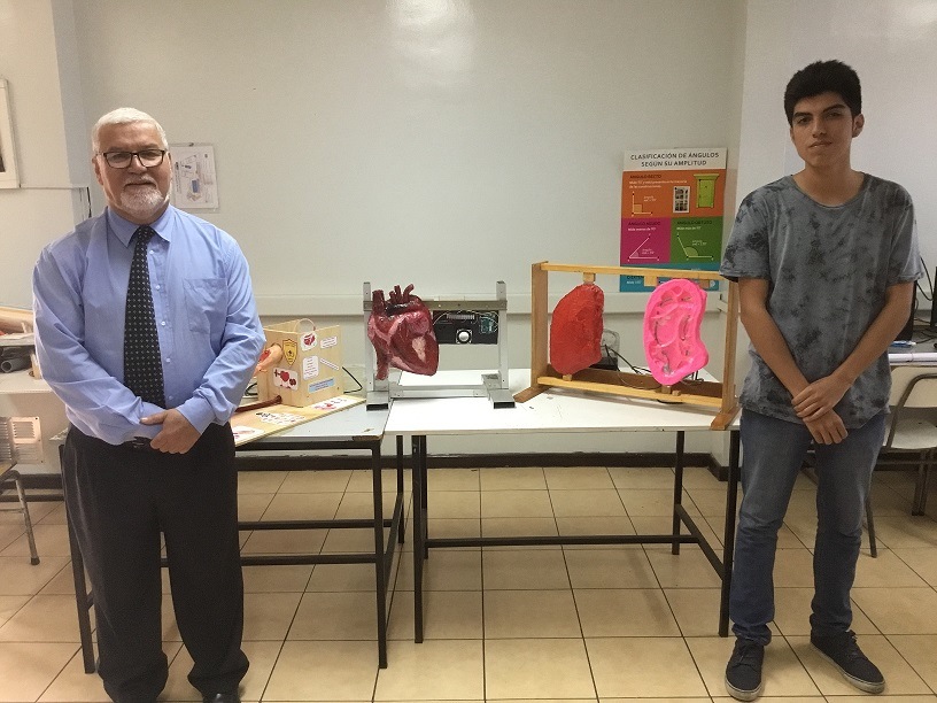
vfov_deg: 45.4
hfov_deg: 58.4
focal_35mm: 31
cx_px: 468
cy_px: 352
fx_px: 839
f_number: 2.4
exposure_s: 1/33
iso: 160
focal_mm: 3.3
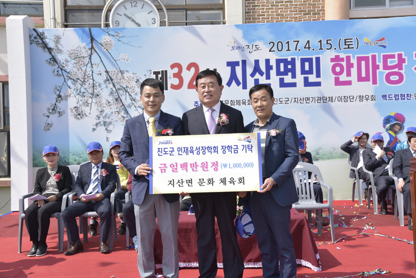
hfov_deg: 50.7
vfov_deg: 35.1
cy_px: 139
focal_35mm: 38
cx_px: 208
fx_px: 439
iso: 100
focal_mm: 38
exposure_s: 1/200
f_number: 7.1
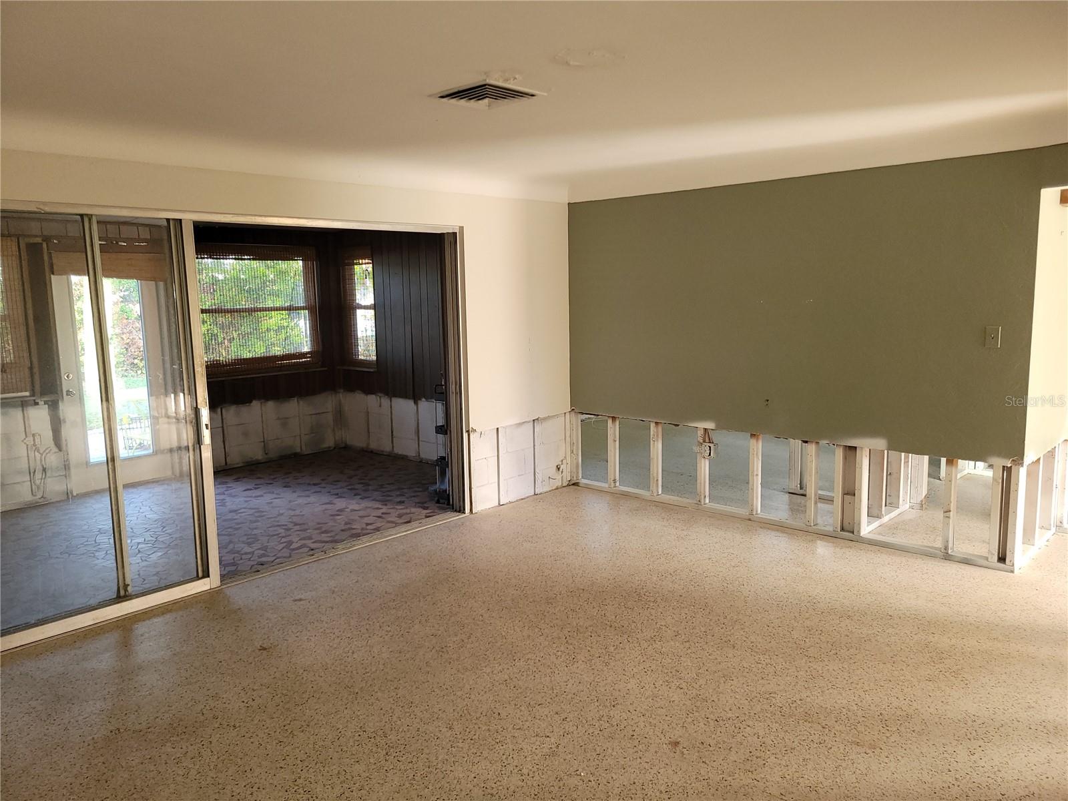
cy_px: 400
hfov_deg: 67.3
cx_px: 534
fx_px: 802
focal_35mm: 26
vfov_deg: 53.1
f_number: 1.8
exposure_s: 1/60
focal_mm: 5.4
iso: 125
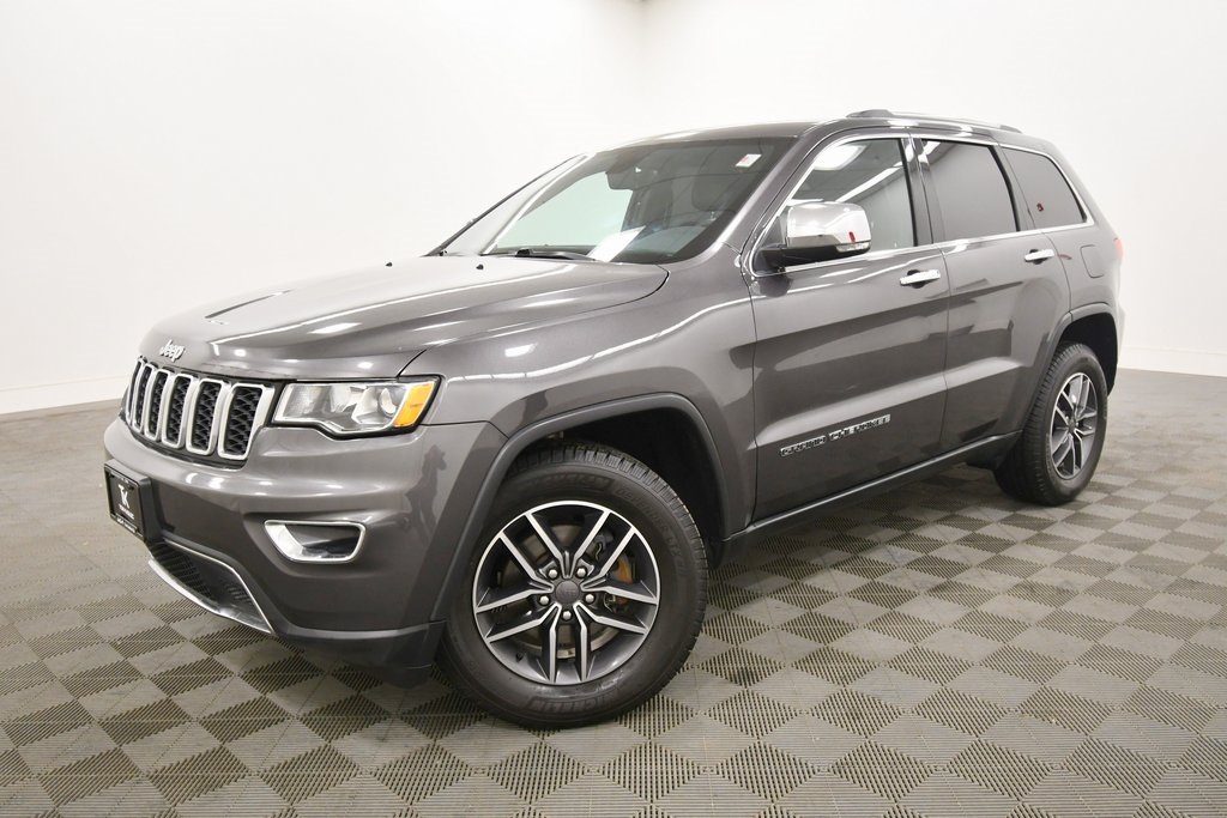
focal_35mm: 28
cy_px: 409
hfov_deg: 65.5
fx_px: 954
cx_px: 614
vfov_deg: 46.4
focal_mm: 19
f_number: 5.6
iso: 1400
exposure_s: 1/125
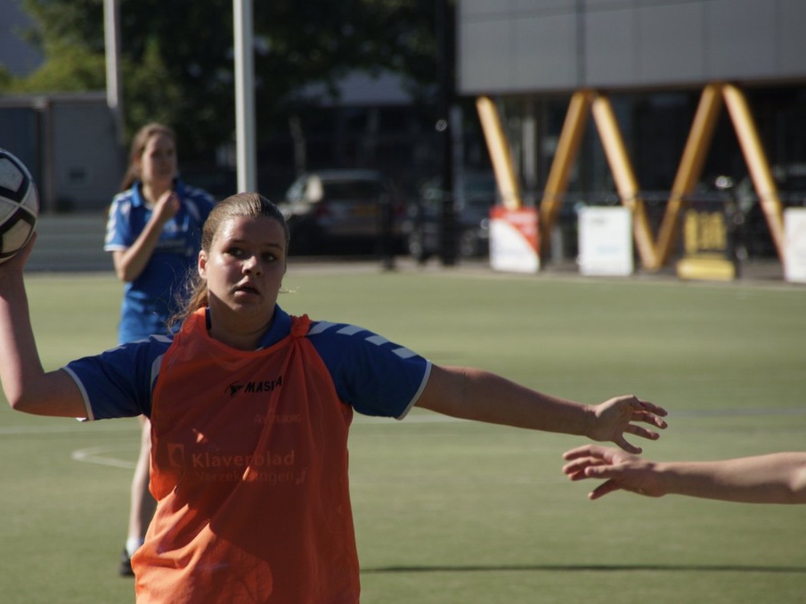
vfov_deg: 3.6
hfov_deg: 4.9
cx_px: 361
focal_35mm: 408
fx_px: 9496
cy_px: 303
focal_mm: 250
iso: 200
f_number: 9
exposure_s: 1/500
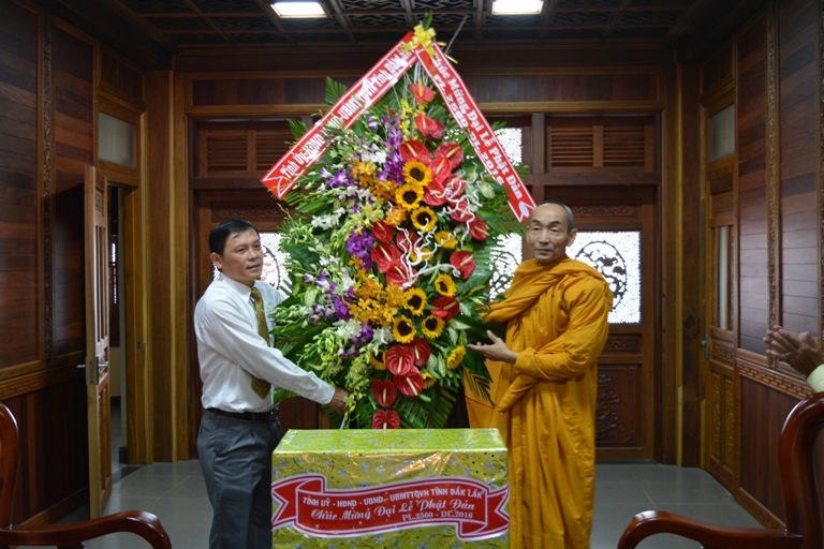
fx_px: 996
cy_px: 274
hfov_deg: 45.0
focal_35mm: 44
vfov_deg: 30.8
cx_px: 412
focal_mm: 29
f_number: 4.2
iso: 1600
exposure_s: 1/30
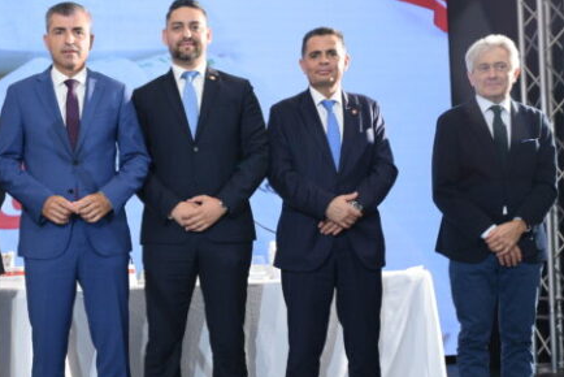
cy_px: 218
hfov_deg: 31.3
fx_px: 972
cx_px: 95
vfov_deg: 21.9
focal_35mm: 62
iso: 1000
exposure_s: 1/100
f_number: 7.1
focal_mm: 35
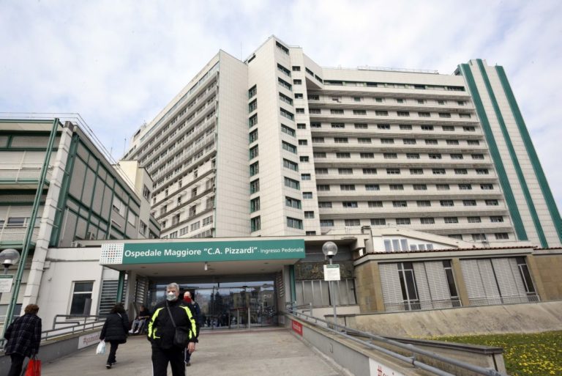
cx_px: 281
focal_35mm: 20
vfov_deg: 62.0
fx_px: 312
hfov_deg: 83.9
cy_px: 188
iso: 320
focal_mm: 20
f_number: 14
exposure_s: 1/125
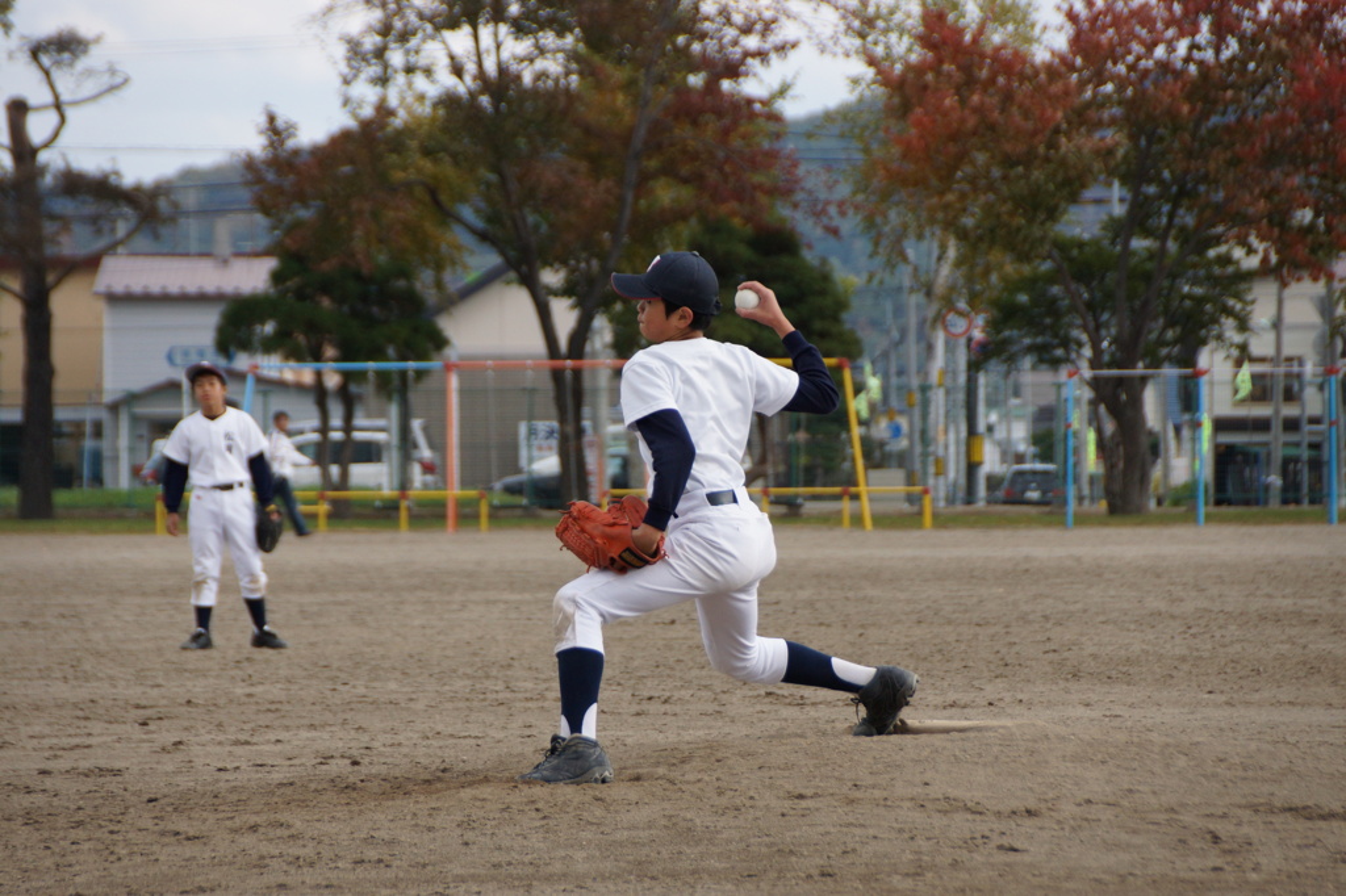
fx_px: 8970
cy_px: 448
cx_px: 673
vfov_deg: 5.7
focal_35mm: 240
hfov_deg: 8.6
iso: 500
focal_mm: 160
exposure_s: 1/1000
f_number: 6.3
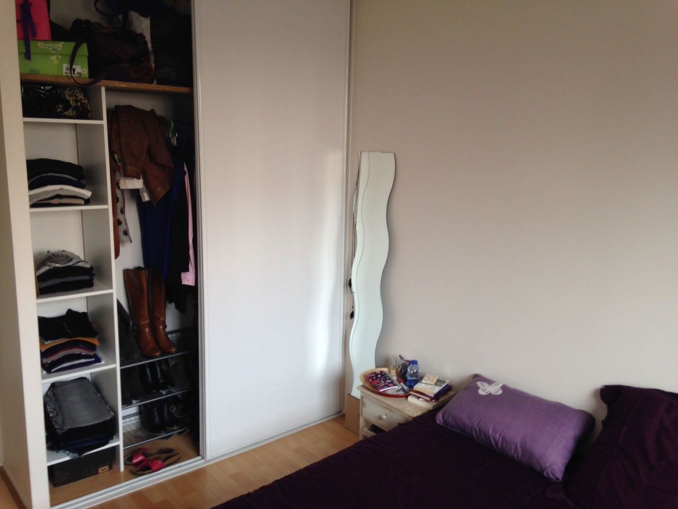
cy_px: 254
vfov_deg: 42.9
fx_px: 646
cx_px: 339
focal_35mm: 33
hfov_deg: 55.4
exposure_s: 1/20
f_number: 2.4
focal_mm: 4.12
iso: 64
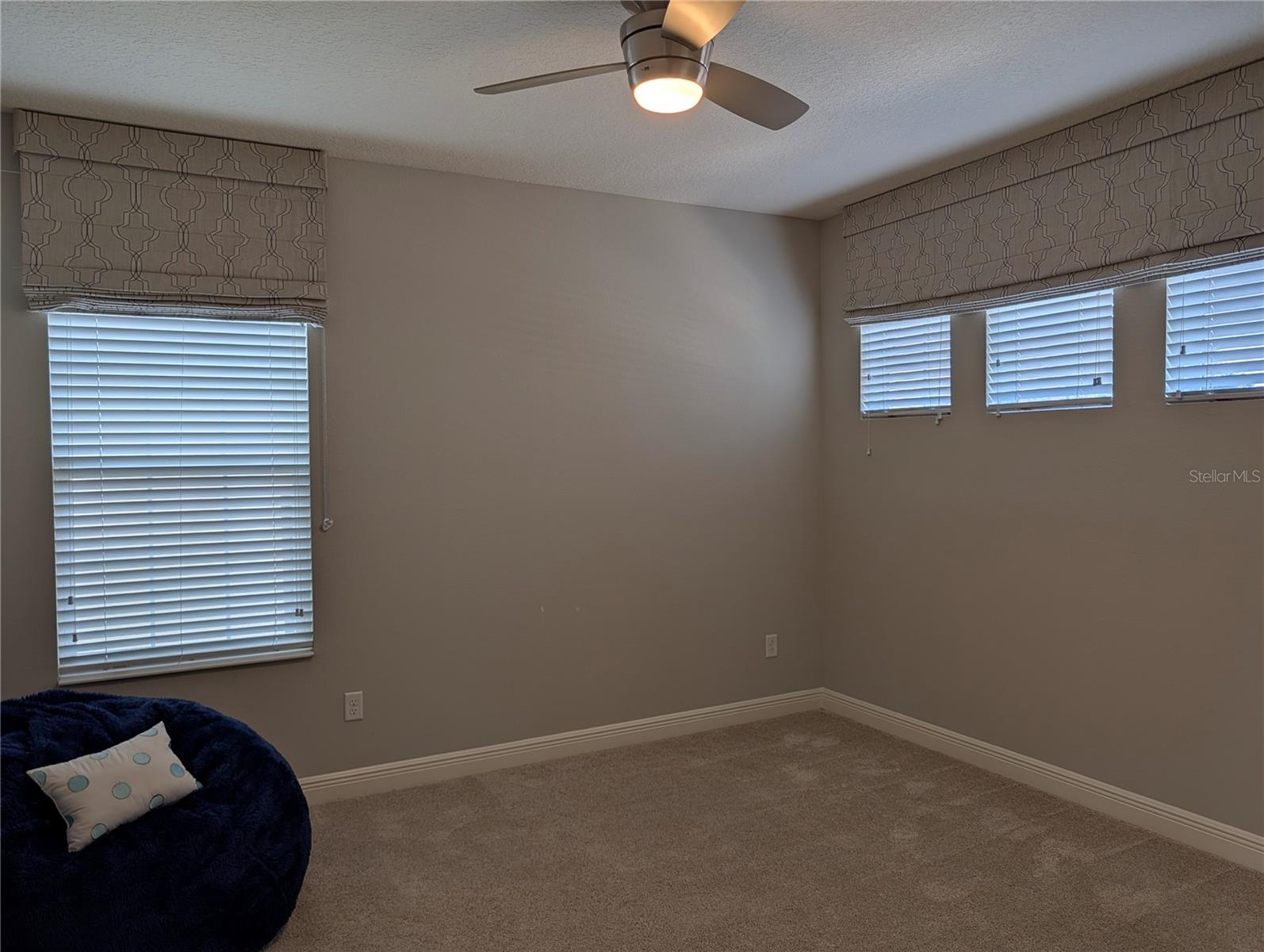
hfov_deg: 71.5
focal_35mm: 24
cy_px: 476
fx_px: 878
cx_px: 632
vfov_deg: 56.9
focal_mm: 6.9
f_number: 1.68
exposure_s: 1/140
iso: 21
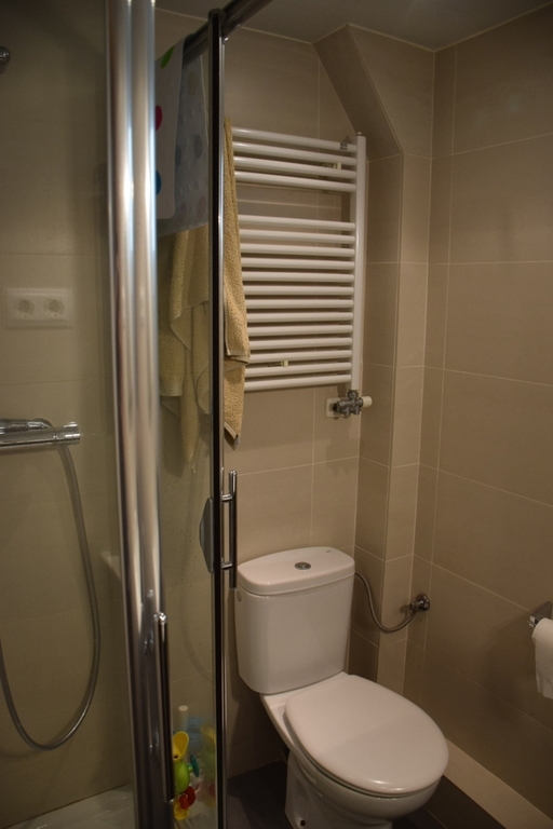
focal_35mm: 27
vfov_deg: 67.4
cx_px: 276
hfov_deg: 47.9
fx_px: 622
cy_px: 414
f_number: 4
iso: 800
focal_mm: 18
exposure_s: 1/125
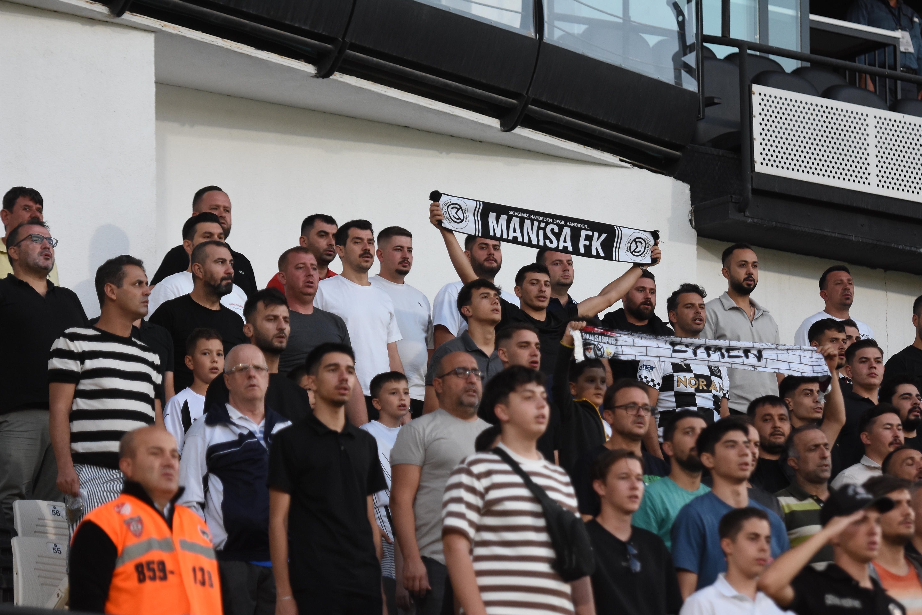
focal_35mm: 183
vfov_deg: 7.5
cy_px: 308
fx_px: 4688
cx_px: 461
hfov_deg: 11.2
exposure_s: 1/1000
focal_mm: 122
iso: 1000
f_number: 2.8
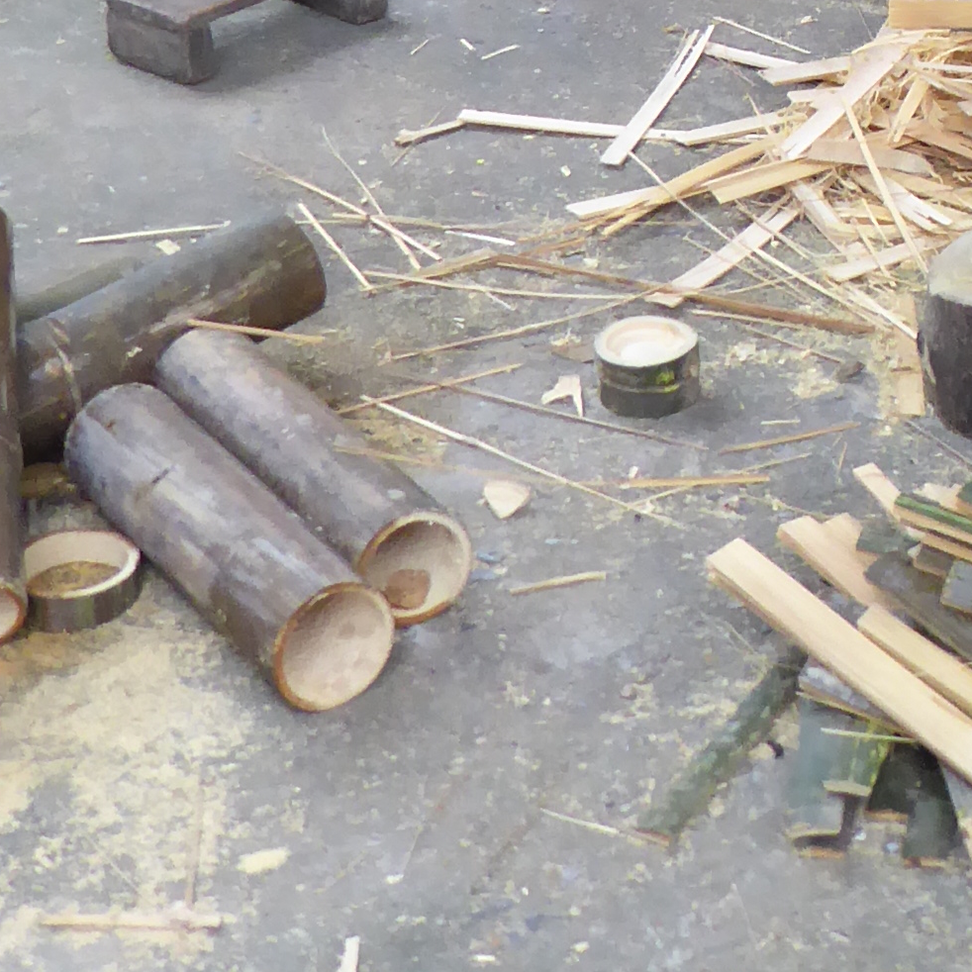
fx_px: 2859
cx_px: 884
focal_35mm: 90
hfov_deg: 18.9
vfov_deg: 18.4
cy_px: -144
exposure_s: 1/60
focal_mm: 4.3
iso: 320
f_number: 3.3
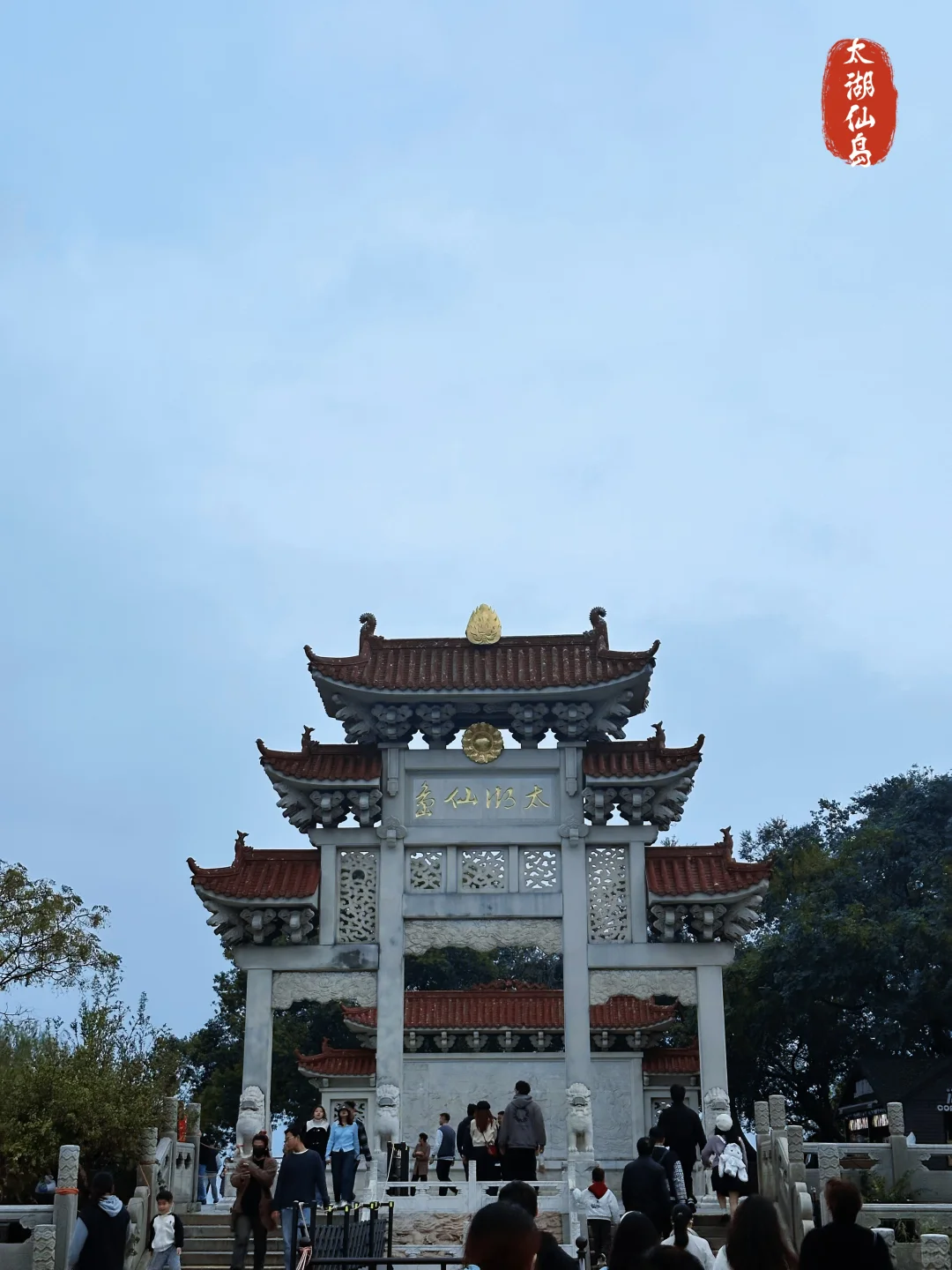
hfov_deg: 30.3
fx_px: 1760
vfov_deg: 39.7
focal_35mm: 48
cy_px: 635
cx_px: 476
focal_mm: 6.86
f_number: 1.78
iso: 64
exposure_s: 1/1376
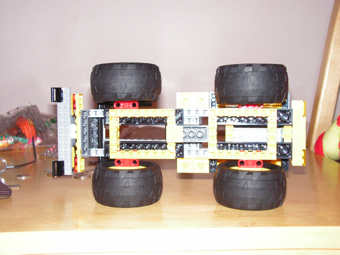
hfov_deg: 37.5
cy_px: 128
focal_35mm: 51
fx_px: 501
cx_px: 170
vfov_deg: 28.6
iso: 200
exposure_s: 1/60
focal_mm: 8.6
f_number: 3.2
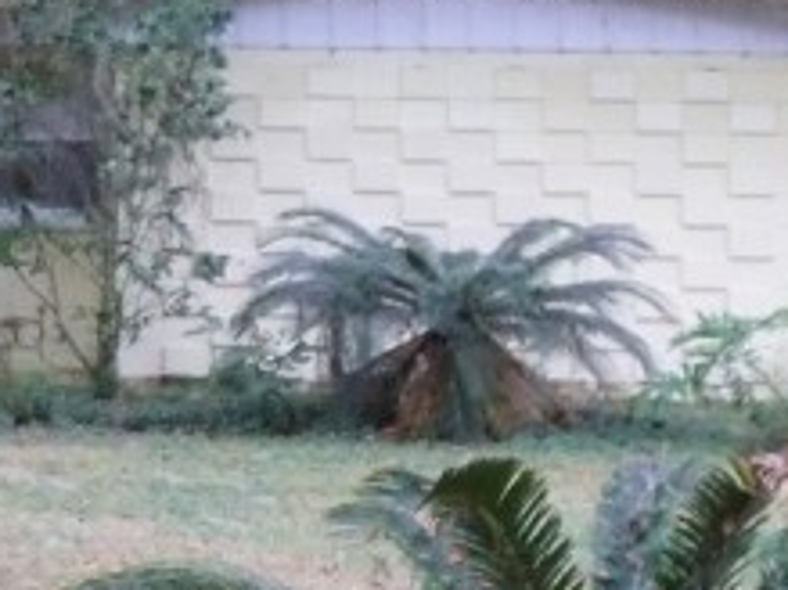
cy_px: 640
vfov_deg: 7.7
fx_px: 4368
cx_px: 900
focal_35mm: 192
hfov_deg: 10.2
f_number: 3.9
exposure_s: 1/50
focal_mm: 7.4
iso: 400
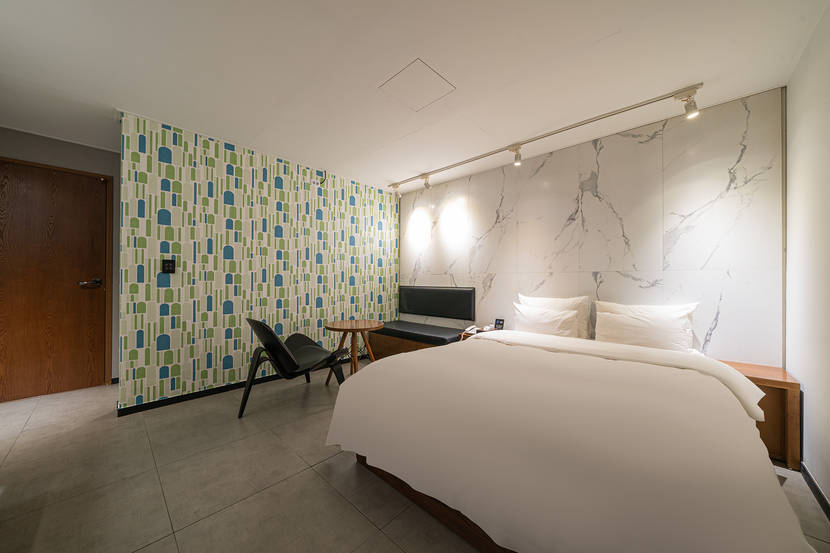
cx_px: 415
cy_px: 276
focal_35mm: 12
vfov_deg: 90.0
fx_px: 277
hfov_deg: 112.6
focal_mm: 12
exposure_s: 3.2
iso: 100
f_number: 9
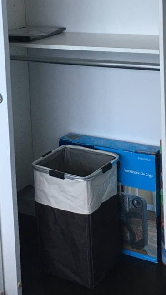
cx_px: 26
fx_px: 571
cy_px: 50
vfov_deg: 28.2
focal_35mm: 73
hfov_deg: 16.4
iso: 32
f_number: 2.2
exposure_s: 1/30
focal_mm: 4.15
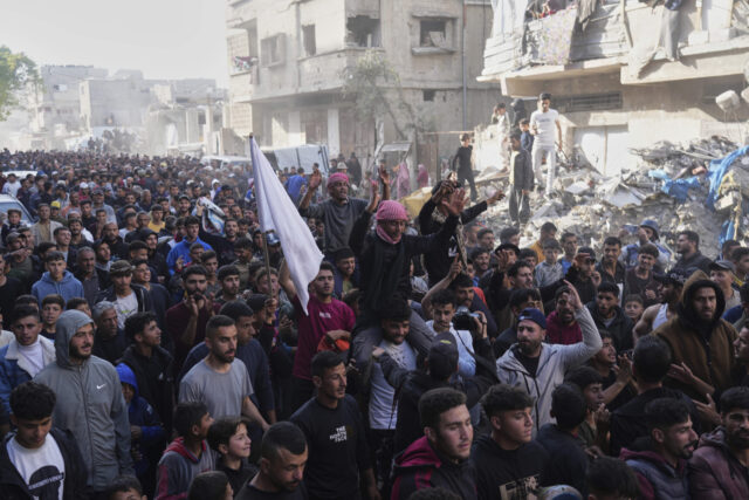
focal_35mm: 37
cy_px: 250
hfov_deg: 51.9
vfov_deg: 36.0
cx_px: 374
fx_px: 770
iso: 160
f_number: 4
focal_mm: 37
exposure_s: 1/250
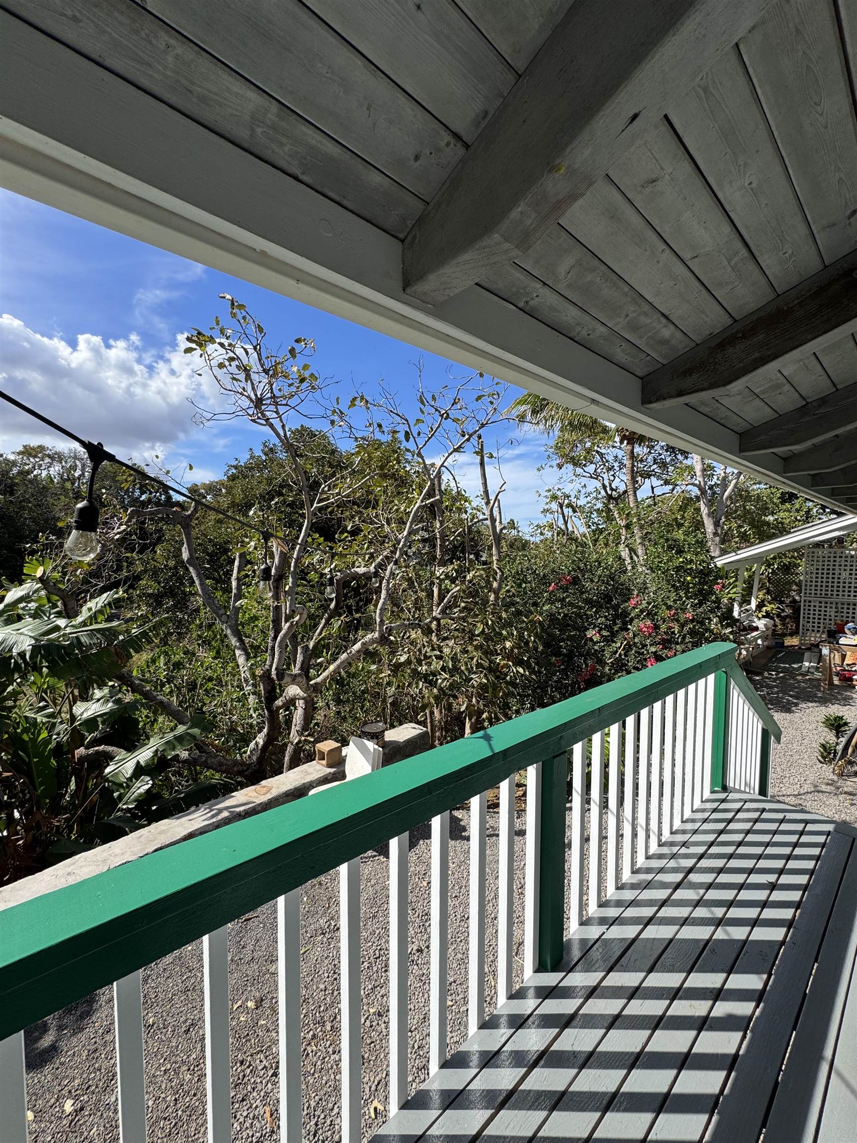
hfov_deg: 85.7
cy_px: 572
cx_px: 428
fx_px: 462
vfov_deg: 102.1
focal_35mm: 14
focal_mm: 2.22
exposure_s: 1/1346
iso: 50
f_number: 2.2
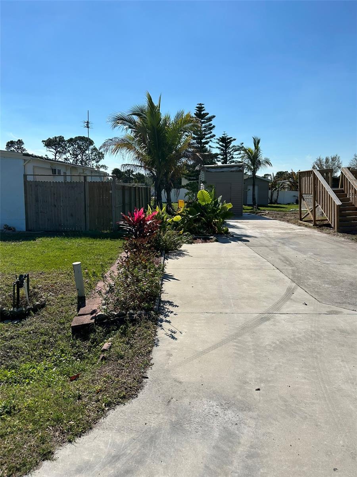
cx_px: 178
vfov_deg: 67.3
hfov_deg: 53.1
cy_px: 238
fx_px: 358
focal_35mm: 26
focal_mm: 5.7
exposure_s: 1/8000
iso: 50
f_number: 1.5
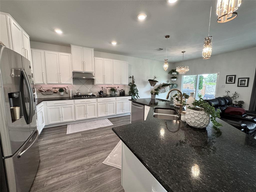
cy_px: 96
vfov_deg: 85.7
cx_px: 128
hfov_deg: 102.1
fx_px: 104
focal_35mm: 14
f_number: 2.2
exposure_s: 1/120
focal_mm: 2.22
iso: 250
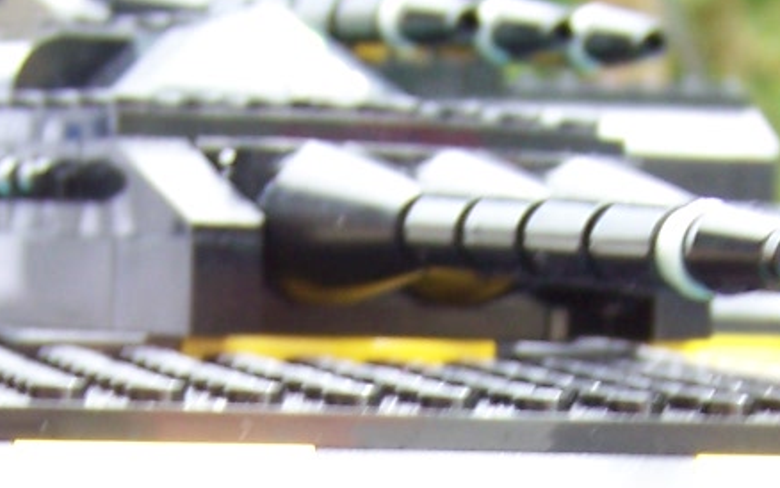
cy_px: 844
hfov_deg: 14.2
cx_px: 436
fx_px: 3126
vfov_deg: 8.6
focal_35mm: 147
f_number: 2.8
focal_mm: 6.3
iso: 64
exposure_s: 1/60
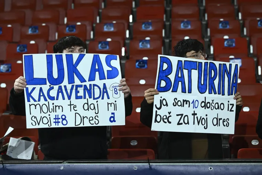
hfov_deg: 22.1
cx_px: 131
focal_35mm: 92
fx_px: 670
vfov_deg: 14.9
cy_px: 88
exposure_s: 1/2000
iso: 4000
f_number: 4
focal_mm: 92
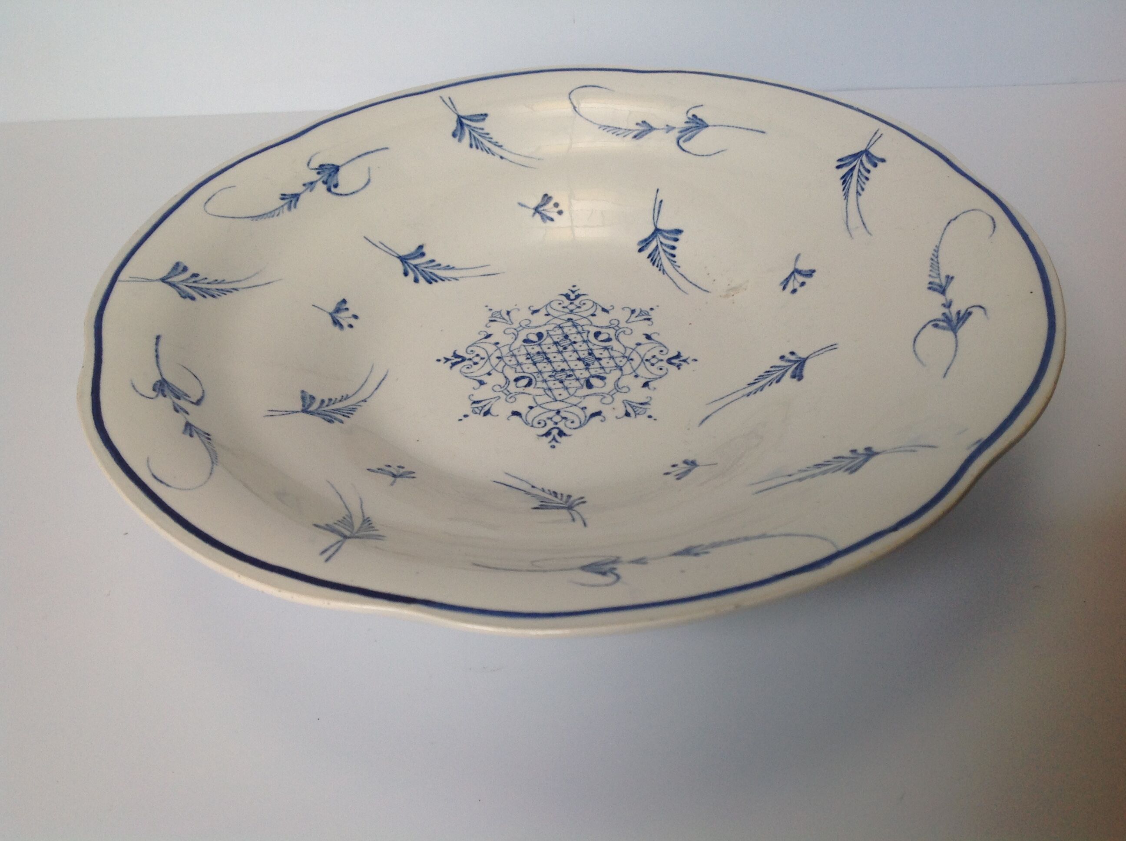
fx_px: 1137
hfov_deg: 52.7
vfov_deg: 40.6
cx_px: 563
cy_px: 420
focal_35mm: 35
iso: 50
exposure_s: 1/60
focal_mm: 4.28
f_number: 2.4
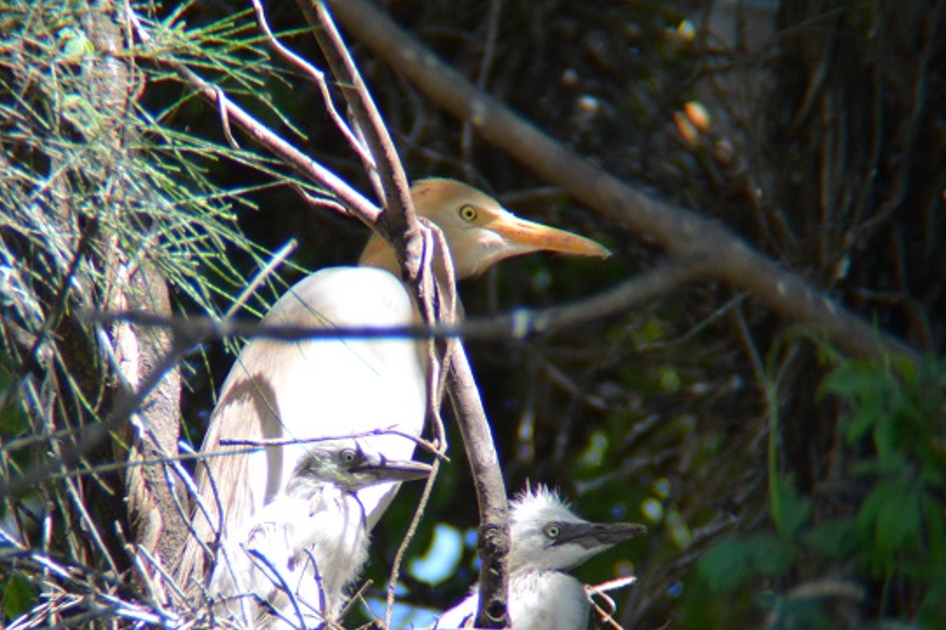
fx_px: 14553
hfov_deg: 3.7
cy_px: 447
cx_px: 349
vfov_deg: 2.5
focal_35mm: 554
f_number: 5.6
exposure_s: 1/1000
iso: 800
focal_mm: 200
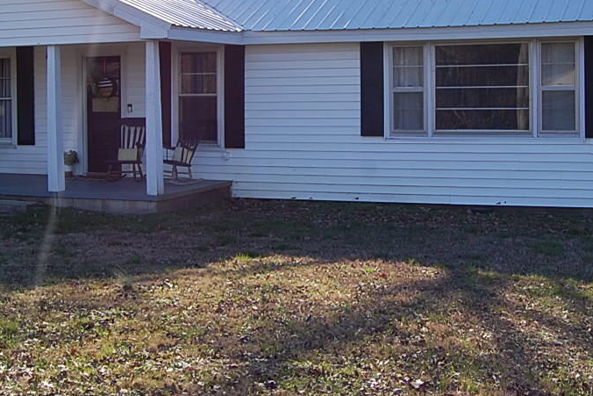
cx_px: 332
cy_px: 91
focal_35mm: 60
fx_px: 988
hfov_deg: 33.4
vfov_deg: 22.4
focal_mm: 18
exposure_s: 1/250
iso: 200
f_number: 8
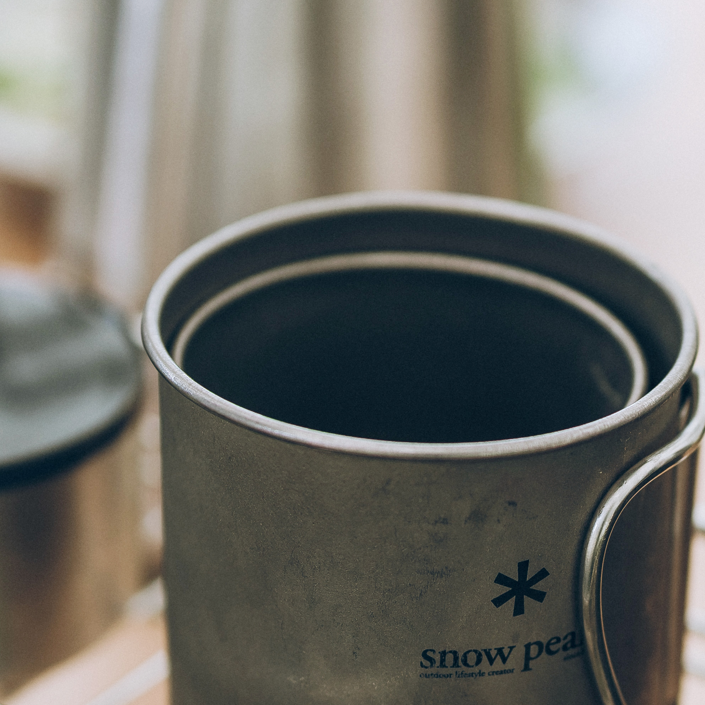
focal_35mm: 150
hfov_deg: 11.6
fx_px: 3456
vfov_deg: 11.6
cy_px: 571
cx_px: 563
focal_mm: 50
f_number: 2
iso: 100
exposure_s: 1/500
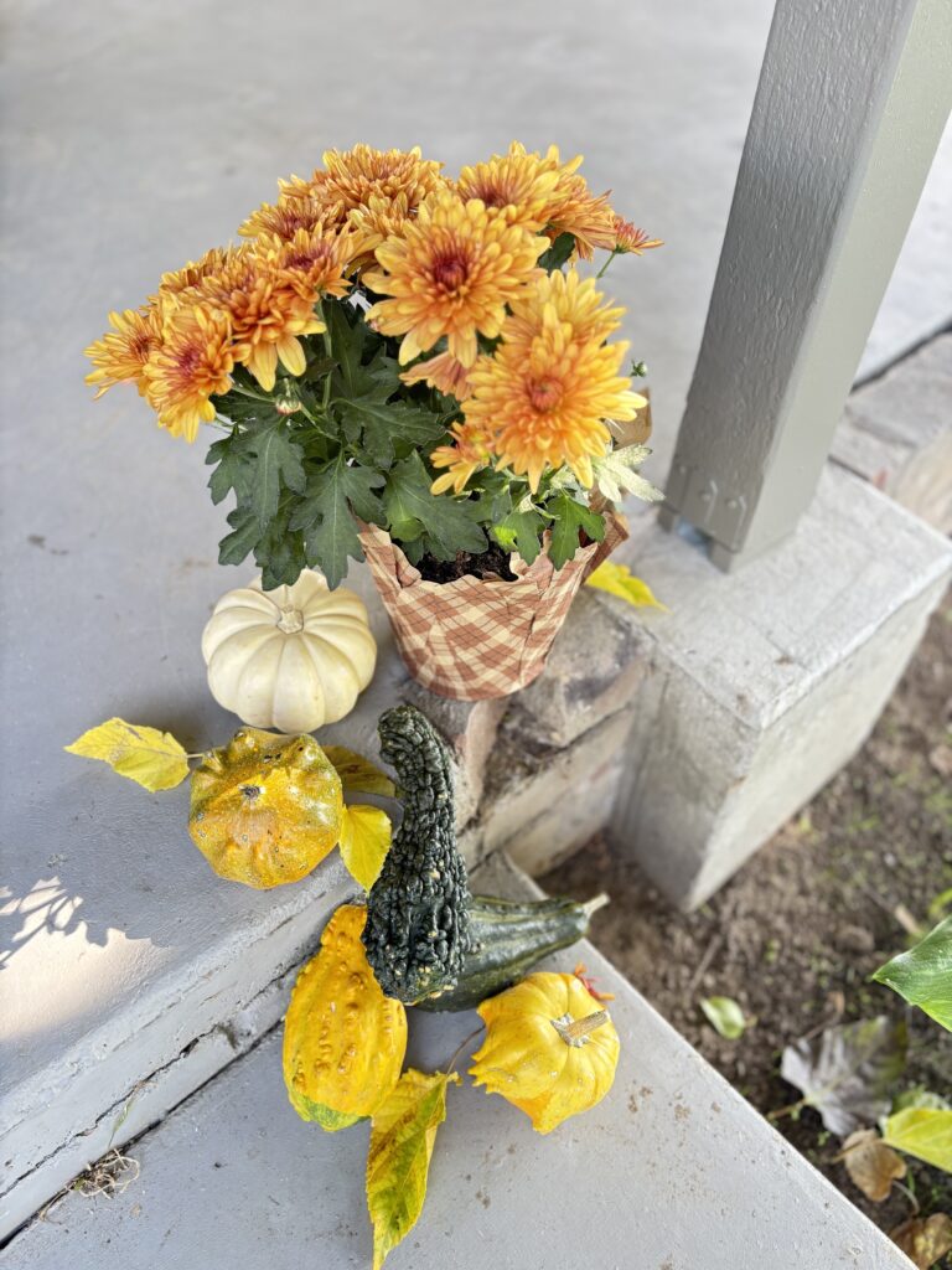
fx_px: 953
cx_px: 476
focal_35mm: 26
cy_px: 635
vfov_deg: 67.3
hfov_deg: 53.1
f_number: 1.6
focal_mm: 5.96
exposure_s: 1/68
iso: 125
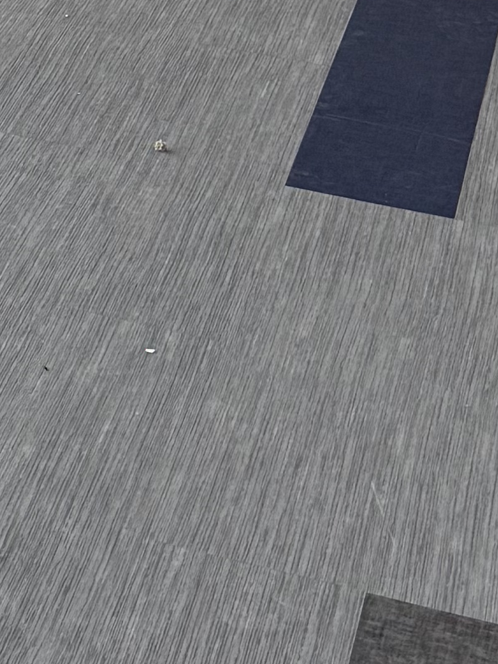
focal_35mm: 128
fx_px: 2456
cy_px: -351
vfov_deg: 14.3
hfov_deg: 11.1
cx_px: -260
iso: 125
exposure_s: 1/240
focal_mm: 6.76
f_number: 1.78
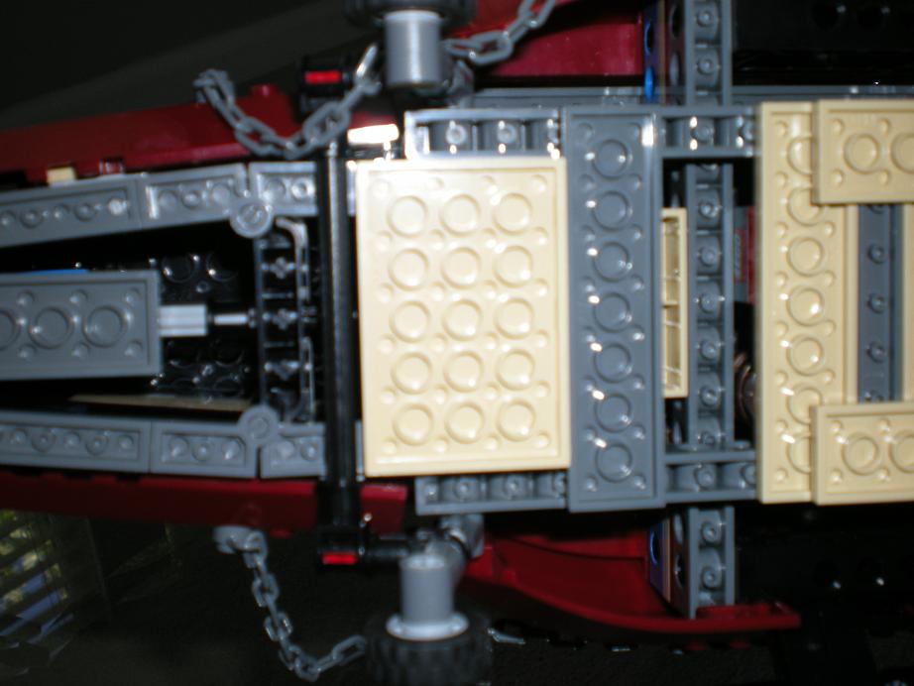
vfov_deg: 32.9
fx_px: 1162
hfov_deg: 42.9
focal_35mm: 44
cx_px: 457
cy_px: 343
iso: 64
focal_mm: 7.4
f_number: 3.5
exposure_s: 1/60
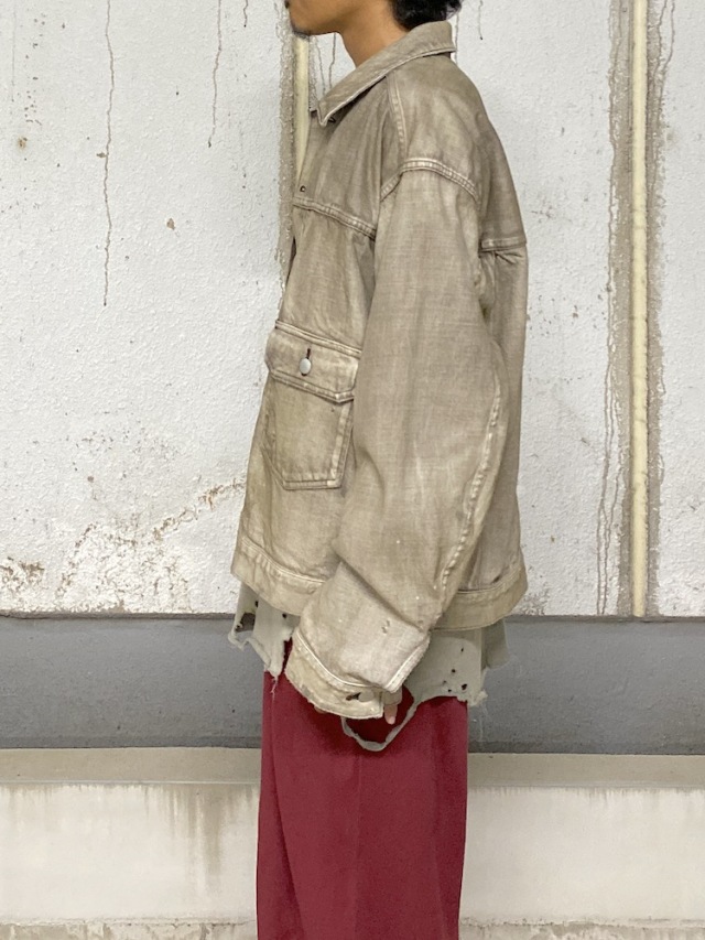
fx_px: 706
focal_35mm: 26
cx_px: 352
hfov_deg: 53.1
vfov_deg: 67.3
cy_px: 470
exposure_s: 1/36
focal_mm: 4.25
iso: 640
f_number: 1.8
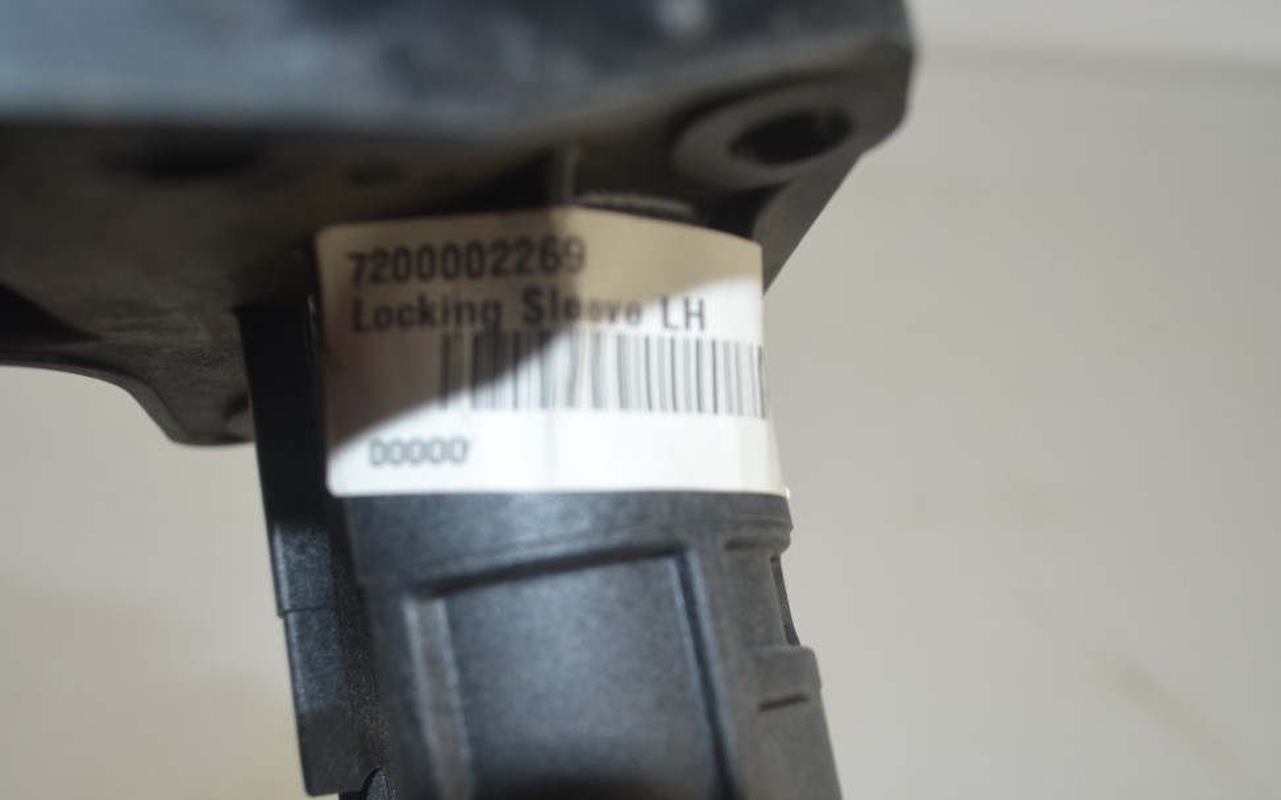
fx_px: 1396
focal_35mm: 40
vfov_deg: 31.8
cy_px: 503
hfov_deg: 49.3
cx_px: 606
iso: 320
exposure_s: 1/60
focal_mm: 22
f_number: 3.8
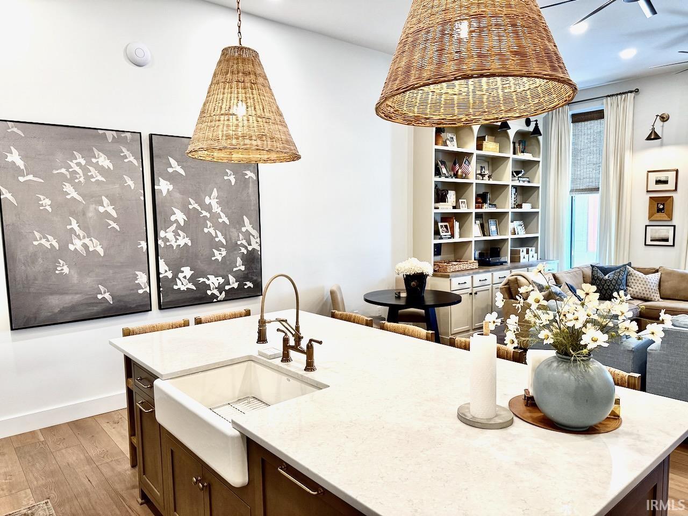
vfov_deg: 56.8
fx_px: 477
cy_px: 258
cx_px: 344
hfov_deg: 71.6
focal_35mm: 24
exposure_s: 1/120
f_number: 1.78
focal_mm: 6.76
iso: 200
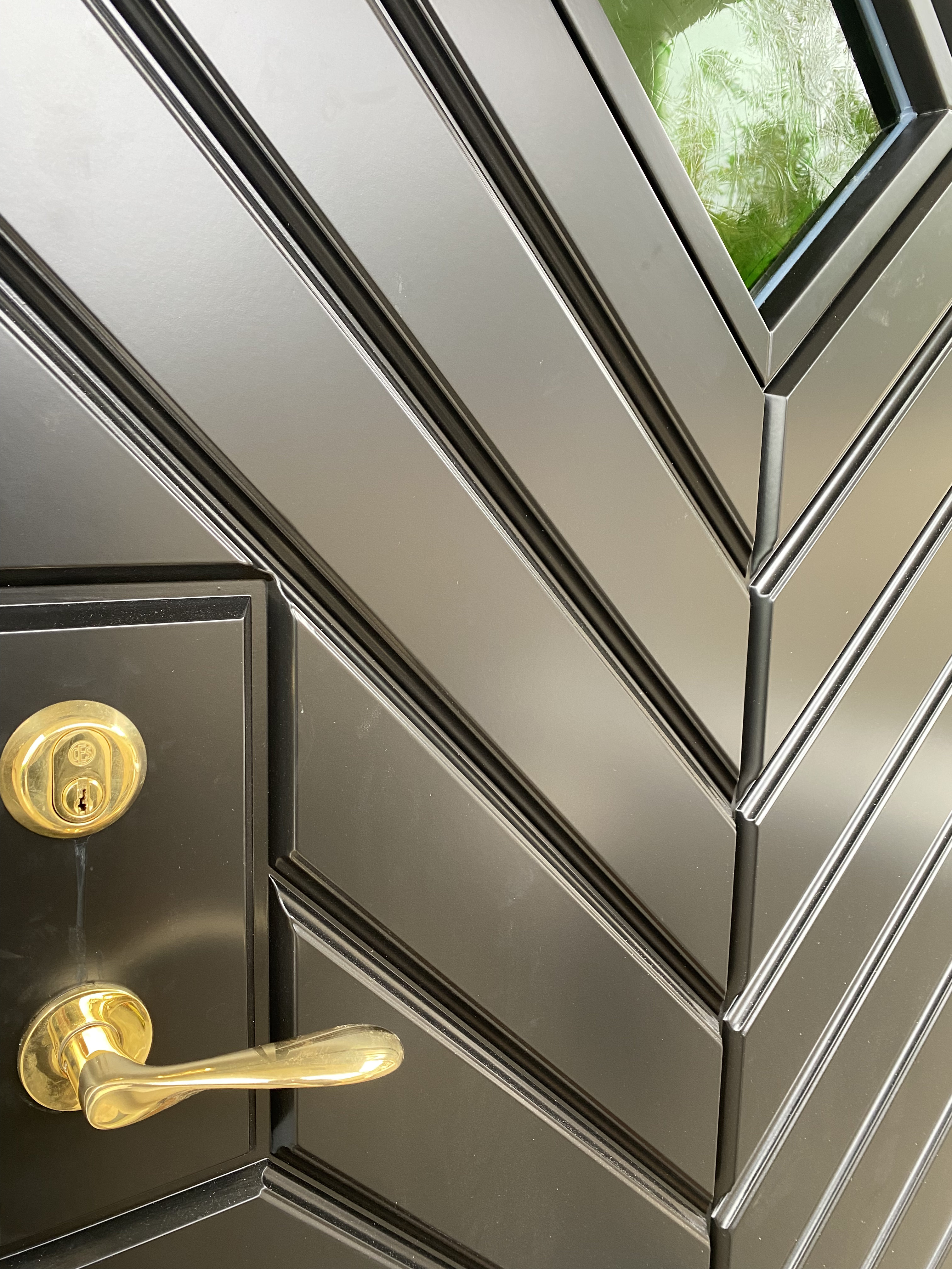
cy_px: 634
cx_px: 476
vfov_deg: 67.3
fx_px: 953
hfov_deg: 53.1
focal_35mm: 26
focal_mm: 4.25
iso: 125
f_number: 1.8
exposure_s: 1/74
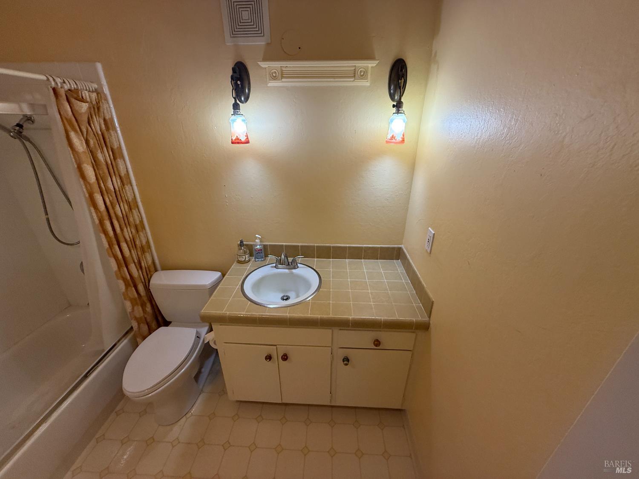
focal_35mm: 14
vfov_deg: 85.7
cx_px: 320
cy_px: 240
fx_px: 258
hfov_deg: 102.1
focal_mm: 2.22
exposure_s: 1/120
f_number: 2.2
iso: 160
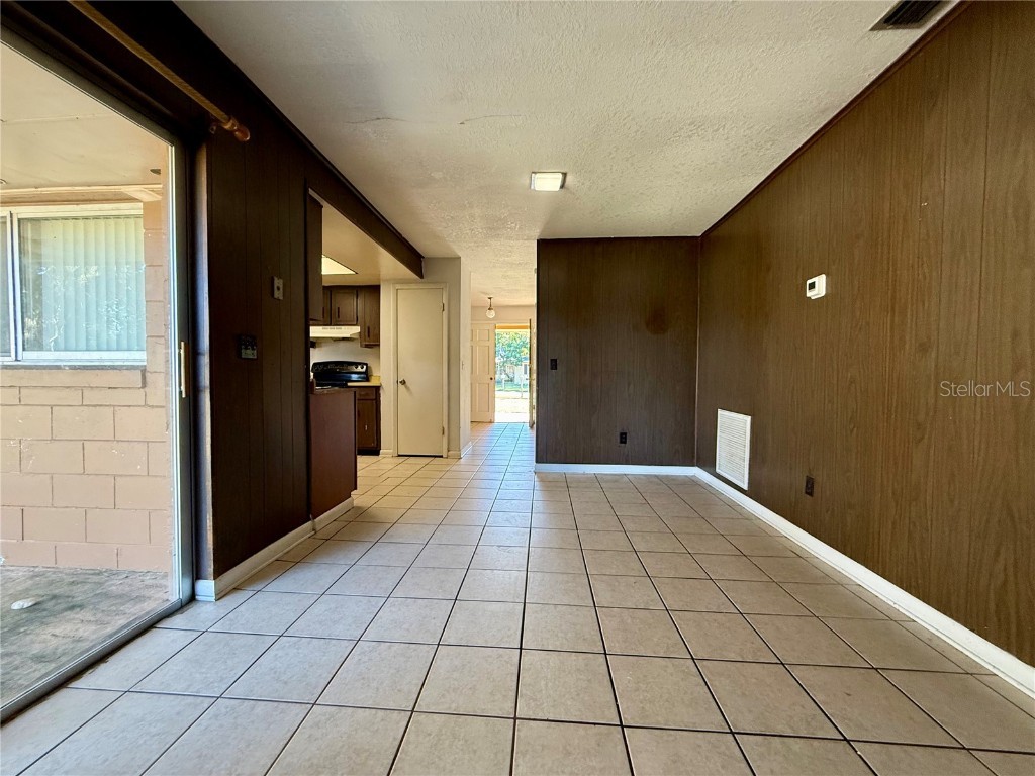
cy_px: 388
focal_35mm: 14
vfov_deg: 85.7
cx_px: 518
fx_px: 419
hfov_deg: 102.1
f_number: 2.2
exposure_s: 1/120
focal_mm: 2.22
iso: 400
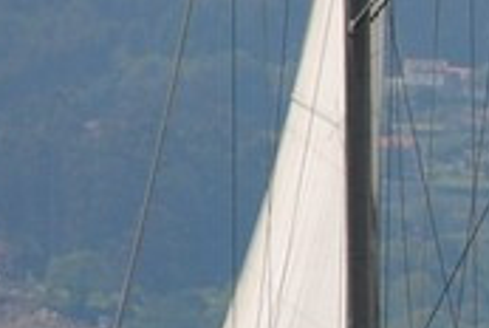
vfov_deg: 1.2
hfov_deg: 1.8
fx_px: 15130
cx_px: 1365
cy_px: 375
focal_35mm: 1112
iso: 100
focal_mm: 125
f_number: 6.3
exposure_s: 1/640
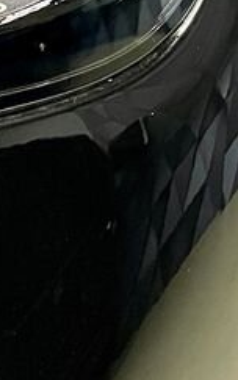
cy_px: -167
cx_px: -499
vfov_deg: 14.5
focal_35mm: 136
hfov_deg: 8.1
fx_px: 1411
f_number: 1.5
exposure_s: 1/50
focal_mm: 5.7
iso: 320
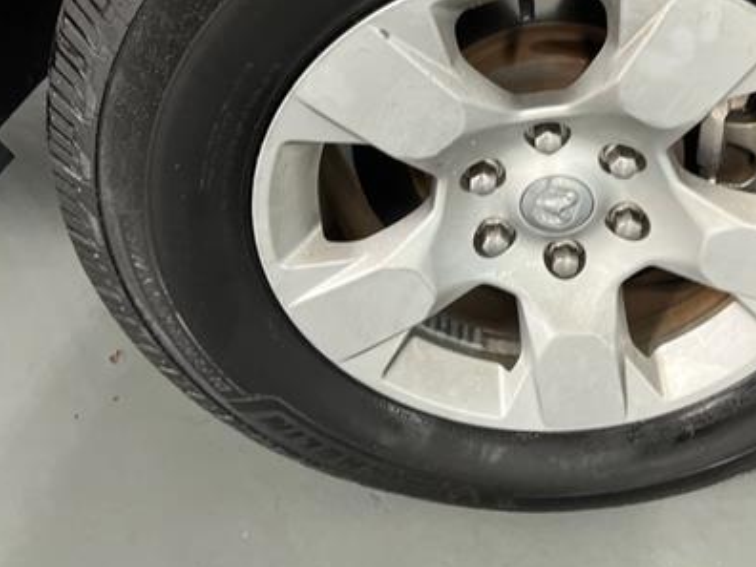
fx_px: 917
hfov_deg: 43.9
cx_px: 529
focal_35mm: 42
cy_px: 210
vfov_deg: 34.2
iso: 250
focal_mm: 5.7
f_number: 1.5
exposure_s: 1/60
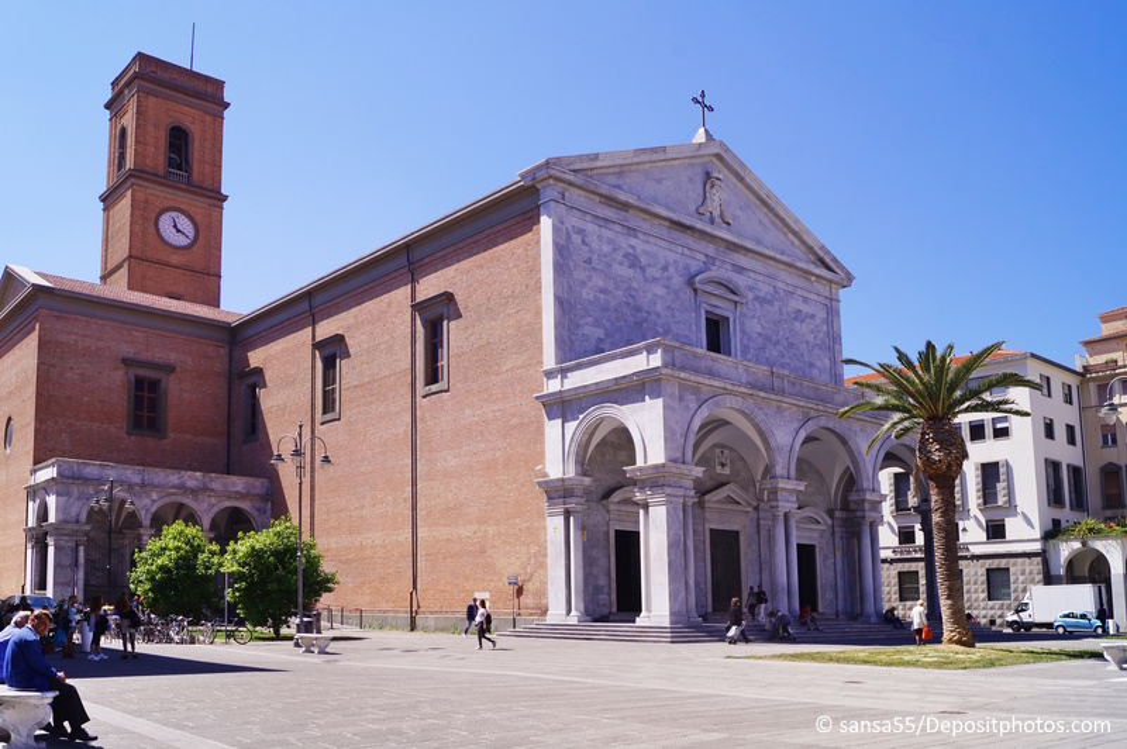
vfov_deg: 43.5
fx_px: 938
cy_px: 374
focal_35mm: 30
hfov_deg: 62.0
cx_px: 564
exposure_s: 1/160
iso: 100
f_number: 13
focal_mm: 20
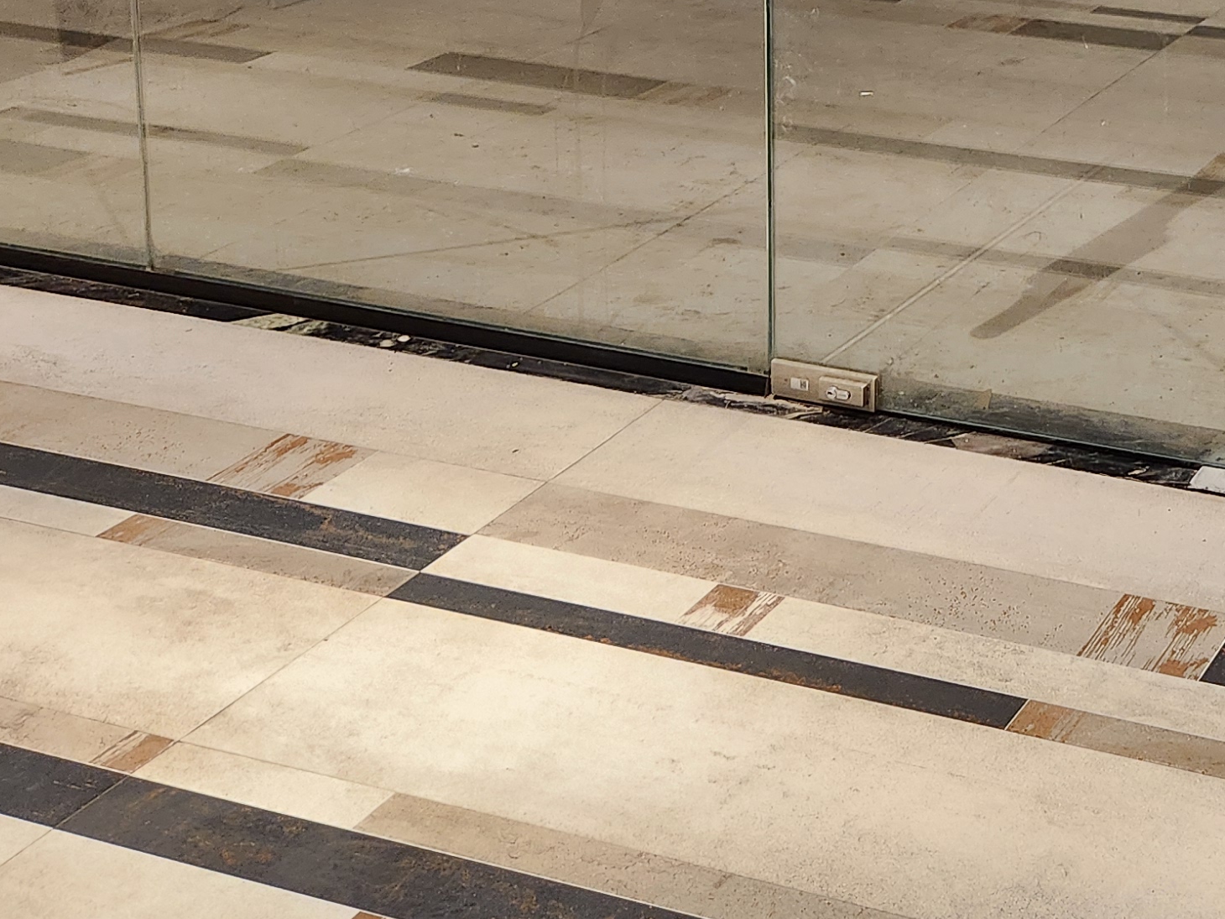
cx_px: 1309
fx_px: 2229
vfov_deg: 21.5
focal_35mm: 63
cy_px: -198
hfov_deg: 28.3
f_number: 1.8
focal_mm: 5.4
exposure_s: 1/100
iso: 400
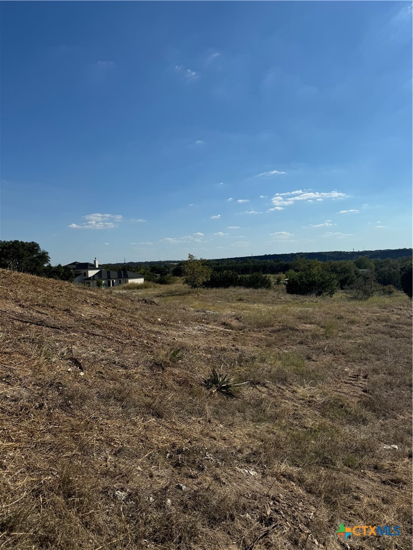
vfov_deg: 71.6
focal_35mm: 24
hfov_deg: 56.8
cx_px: 206
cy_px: 275
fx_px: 382
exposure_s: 1/7937
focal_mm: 6.76
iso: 80
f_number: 1.78
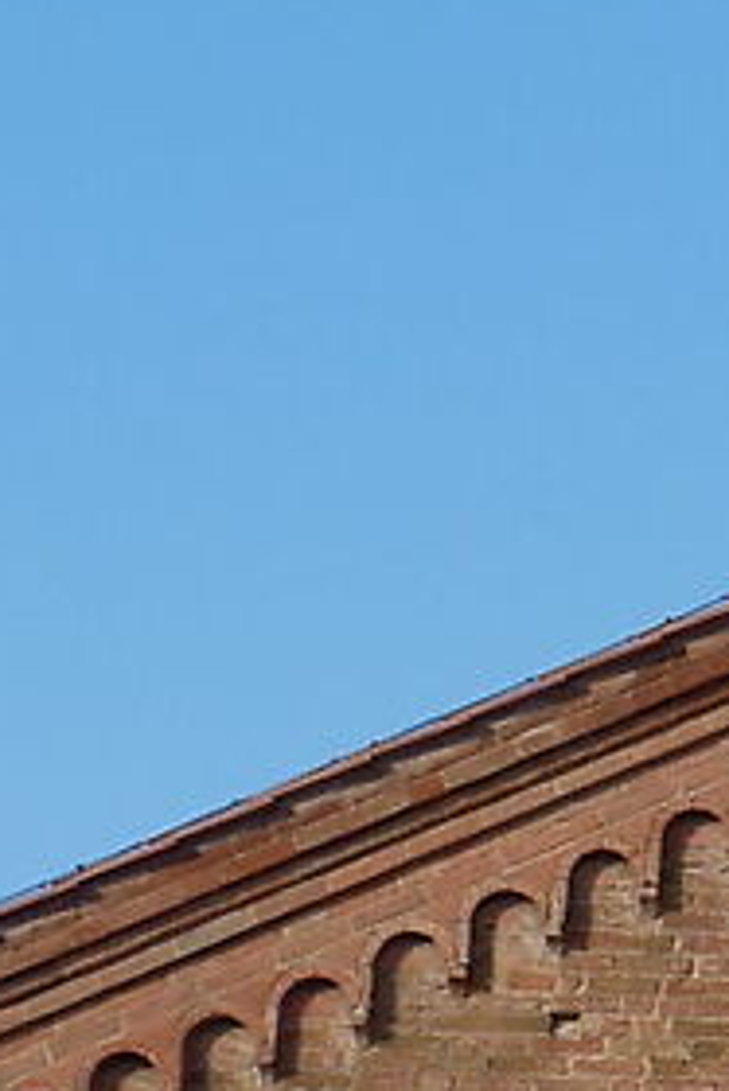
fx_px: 11345
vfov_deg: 5.4
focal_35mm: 374
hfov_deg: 3.5
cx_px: 2783
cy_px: 1746
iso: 200
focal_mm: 21
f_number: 7.1
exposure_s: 1/200
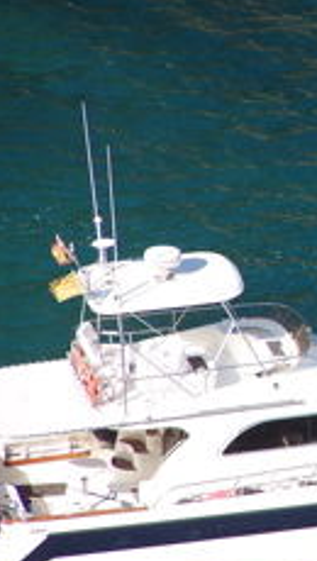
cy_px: 306
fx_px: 9752
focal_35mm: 655
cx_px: 435
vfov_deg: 3.3
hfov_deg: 1.9
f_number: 3.7
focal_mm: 63
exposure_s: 1/350
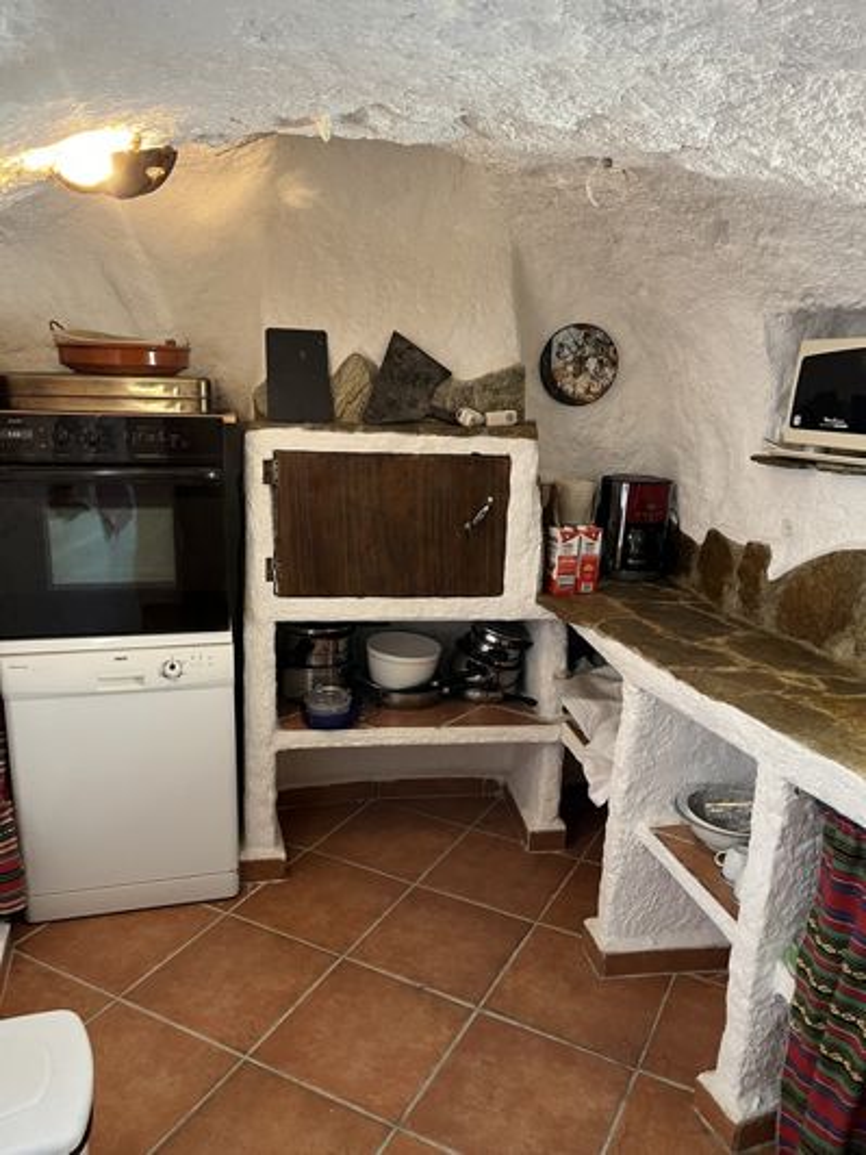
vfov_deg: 67.3
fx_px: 867
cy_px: 578
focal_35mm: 26
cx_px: 433
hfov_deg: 53.1
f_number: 1.6
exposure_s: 1/50
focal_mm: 5.1
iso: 250
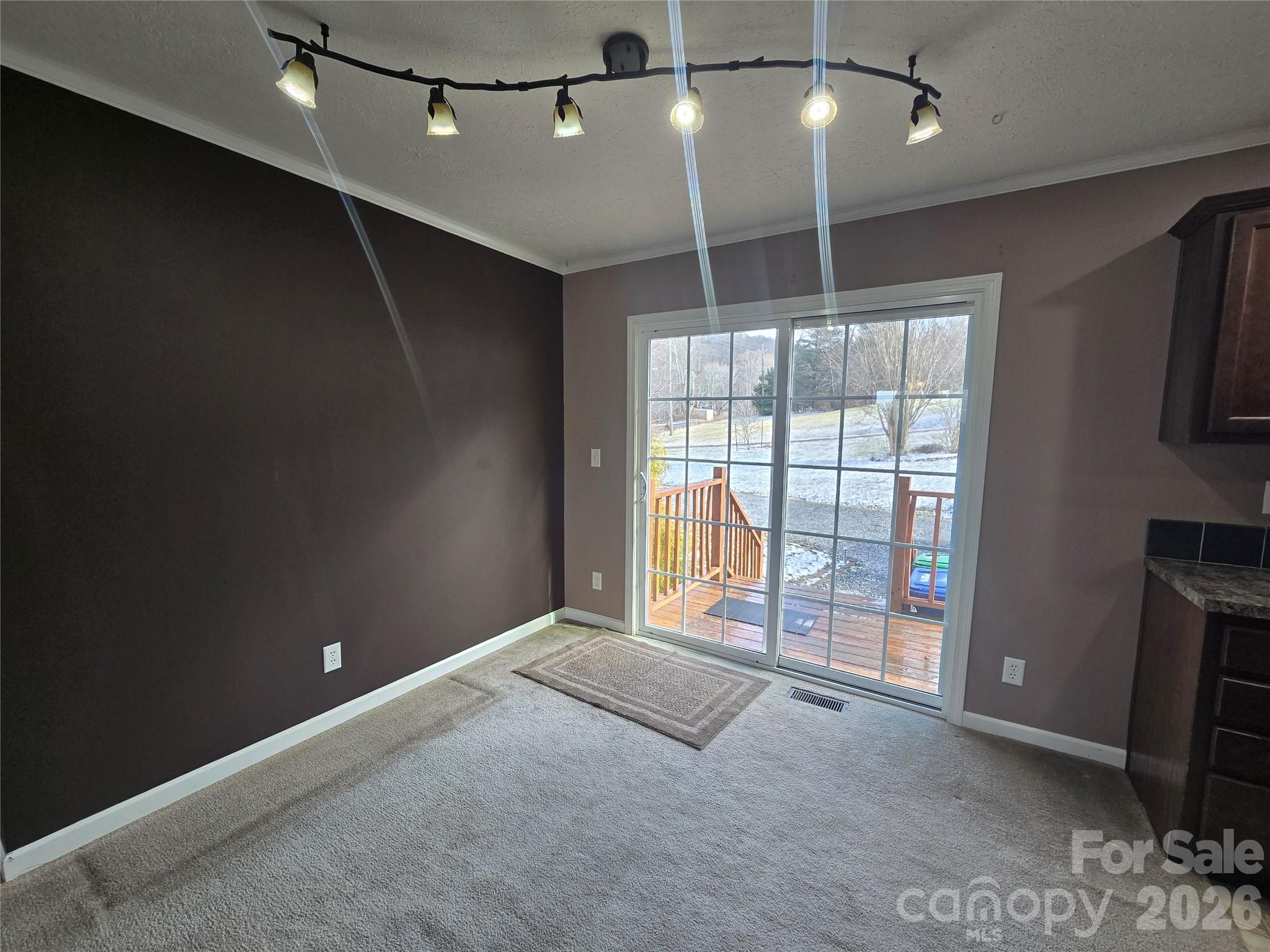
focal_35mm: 13
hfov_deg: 106.2
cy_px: 476
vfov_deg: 89.9
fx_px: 477
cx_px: 635
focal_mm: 2.2
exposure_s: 1/60
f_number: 2.2
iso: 64
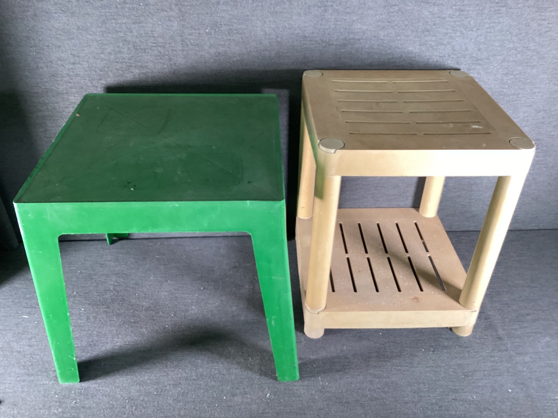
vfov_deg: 45.4
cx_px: 279
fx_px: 500
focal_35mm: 31
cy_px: 209
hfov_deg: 58.3
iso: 160
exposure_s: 1/50
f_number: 2.4
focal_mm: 3.3
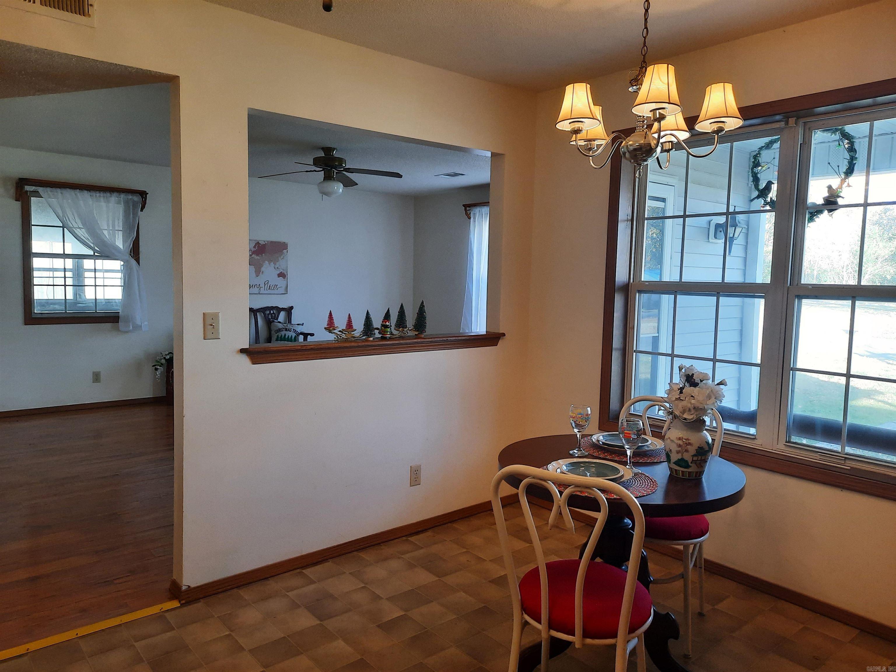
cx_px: 448
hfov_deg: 69.4
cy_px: 336
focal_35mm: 25
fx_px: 647
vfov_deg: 54.9
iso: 160
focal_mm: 4.6
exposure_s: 1/60
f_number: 2
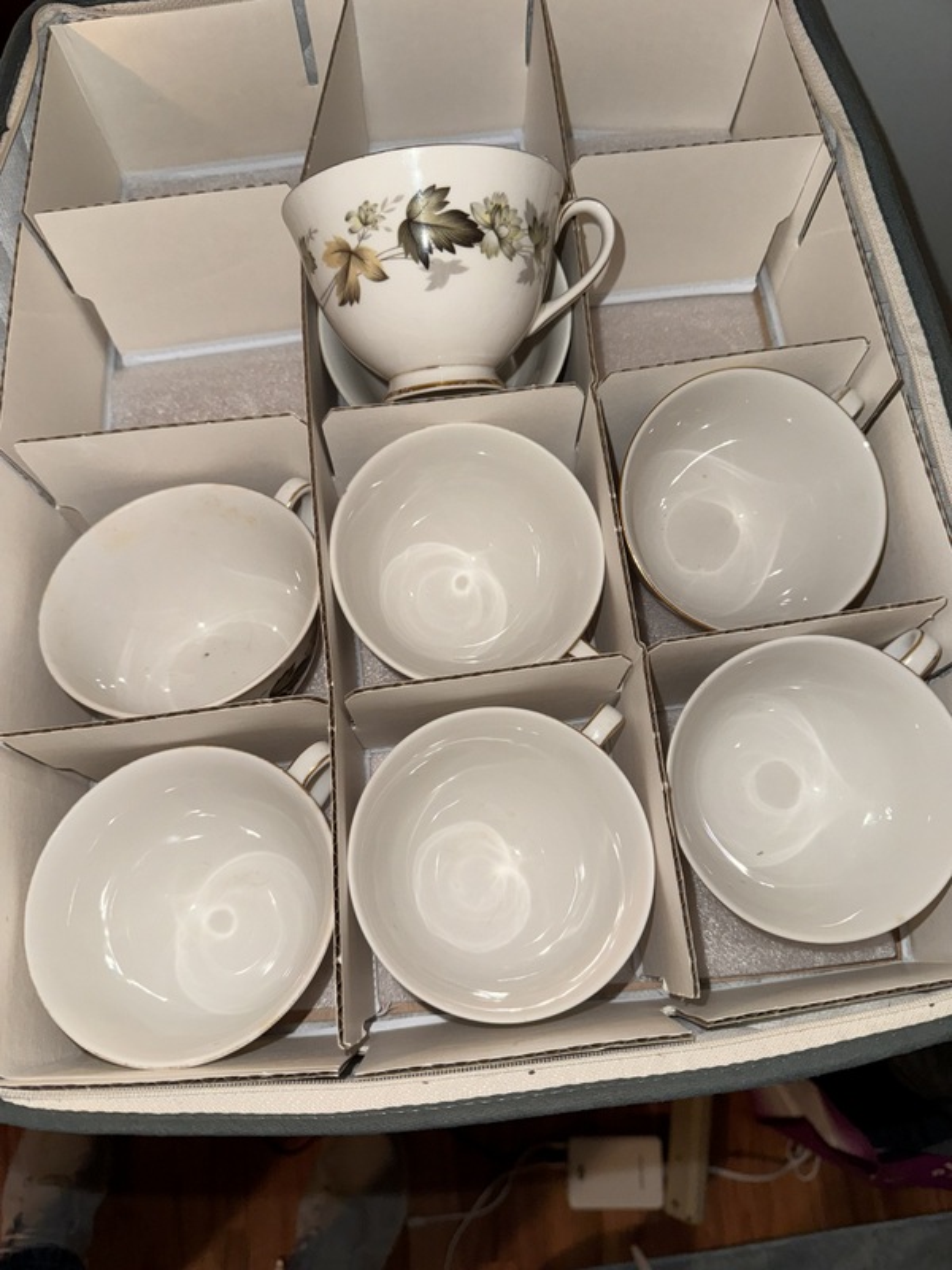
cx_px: 476
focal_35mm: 24
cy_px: 635
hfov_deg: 56.8
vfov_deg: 71.6
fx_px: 880
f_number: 1.78
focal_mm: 6.76
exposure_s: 1/12
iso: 64
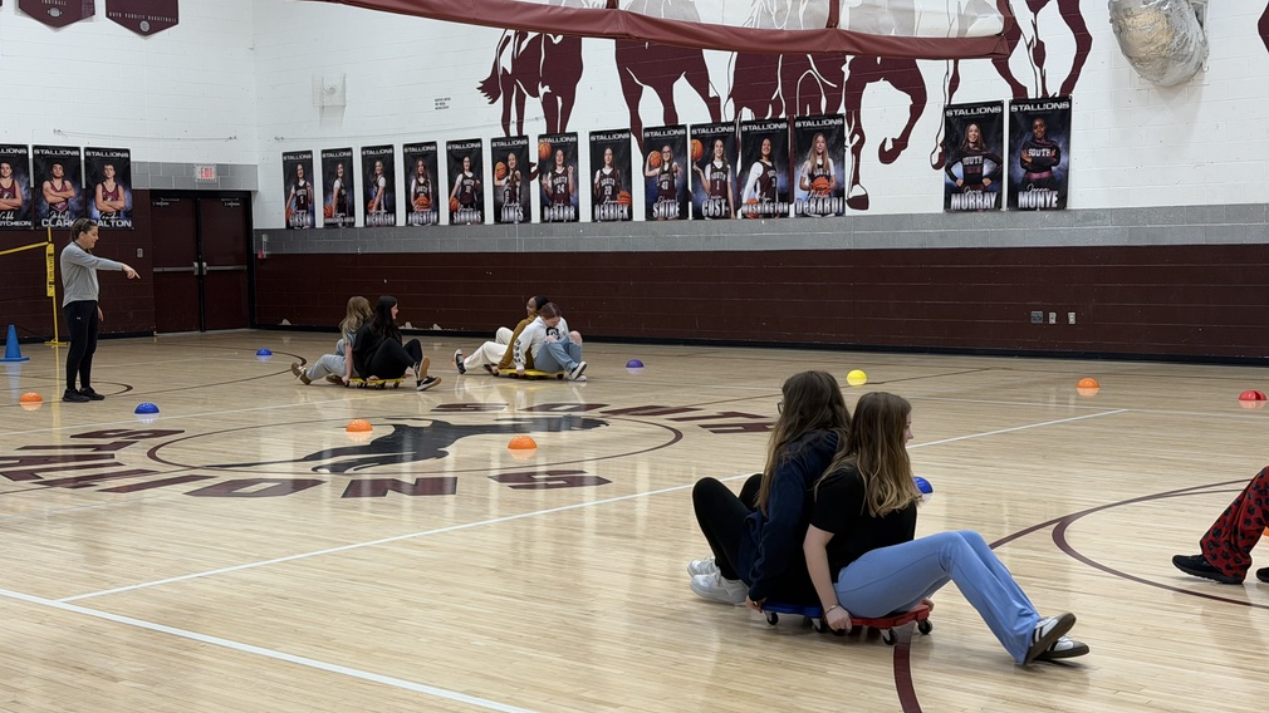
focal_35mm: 53
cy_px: 367
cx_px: 642
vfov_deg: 22.6
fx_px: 1783
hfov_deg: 39.2
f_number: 1.78
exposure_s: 1/121
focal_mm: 6.76
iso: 80
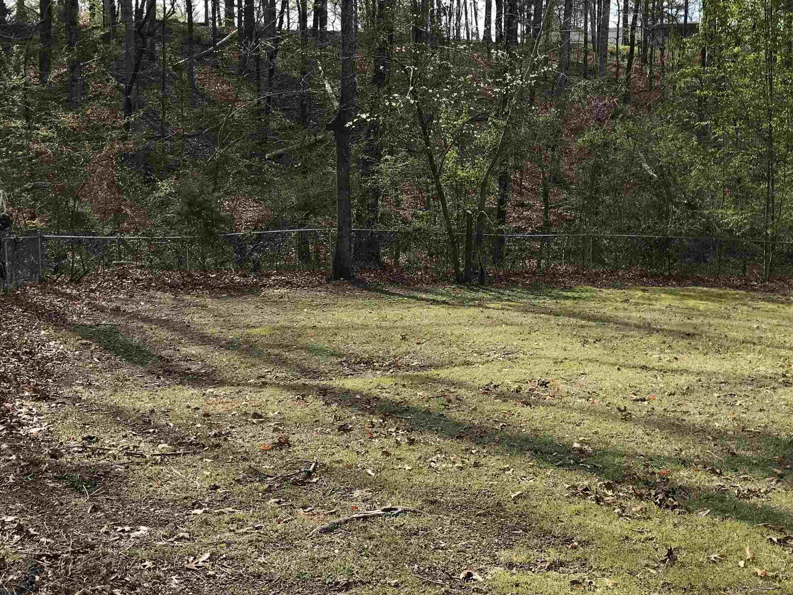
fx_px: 962
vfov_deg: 34.3
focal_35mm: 42
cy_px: 282
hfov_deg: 44.4
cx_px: 500
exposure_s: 1/736
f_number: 1.8
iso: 20
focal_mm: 3.99
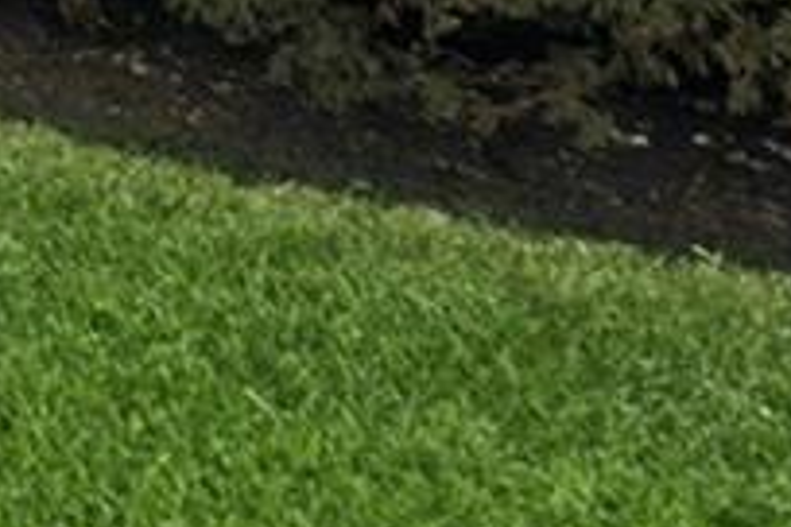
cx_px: -2020
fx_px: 3625
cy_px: -1197
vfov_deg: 7.2
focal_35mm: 165
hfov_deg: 8.7
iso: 100
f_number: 7.1
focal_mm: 21
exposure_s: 1/1600
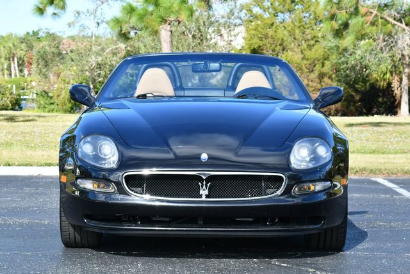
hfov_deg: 18.6
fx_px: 1254
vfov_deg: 12.5
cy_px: 137
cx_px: 205
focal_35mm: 110
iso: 200
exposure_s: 1/250
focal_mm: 55
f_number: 8
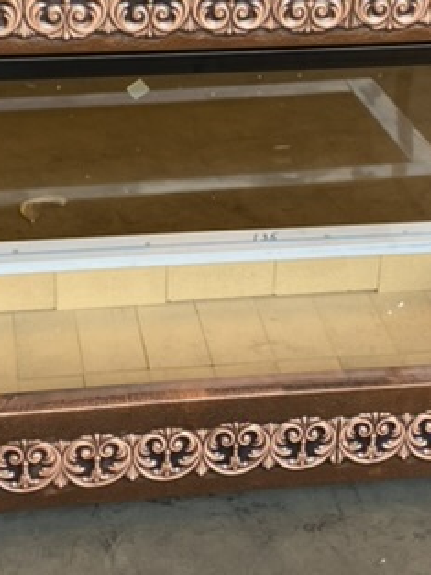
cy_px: 178
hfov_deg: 17.4
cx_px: 209
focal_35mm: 85
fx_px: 1410
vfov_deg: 22.9
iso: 32
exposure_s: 1/129
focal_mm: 4.25
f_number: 1.8
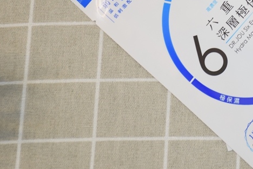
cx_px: 257
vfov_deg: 7.1
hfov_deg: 10.6
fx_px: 1350
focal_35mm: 192
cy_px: -5
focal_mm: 60
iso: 500
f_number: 5
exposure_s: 1/60
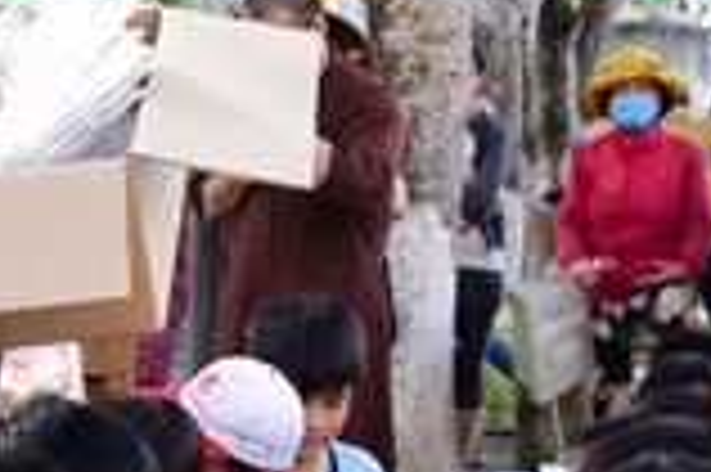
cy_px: -29
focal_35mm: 132
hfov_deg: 14.5
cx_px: -356
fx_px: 2604
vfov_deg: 10.3
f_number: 5.6
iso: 200
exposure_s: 1/100
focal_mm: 32
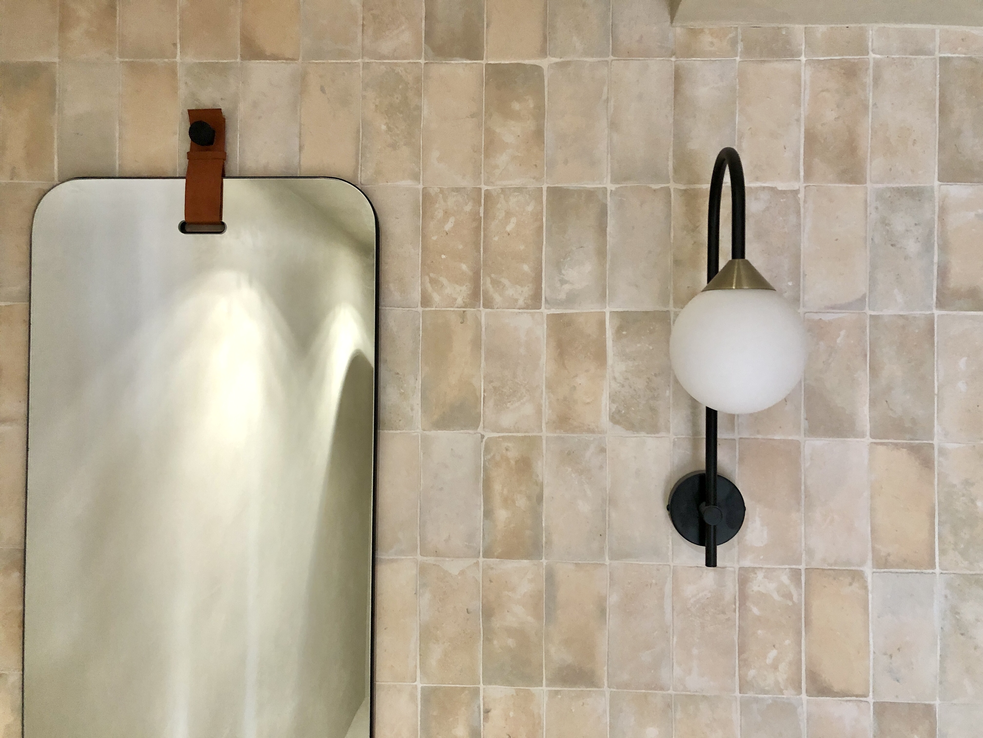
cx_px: 492
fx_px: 795
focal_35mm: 28
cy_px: 369
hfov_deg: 63.4
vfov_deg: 49.7
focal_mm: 3.99
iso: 100
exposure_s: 1/17
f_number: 1.8
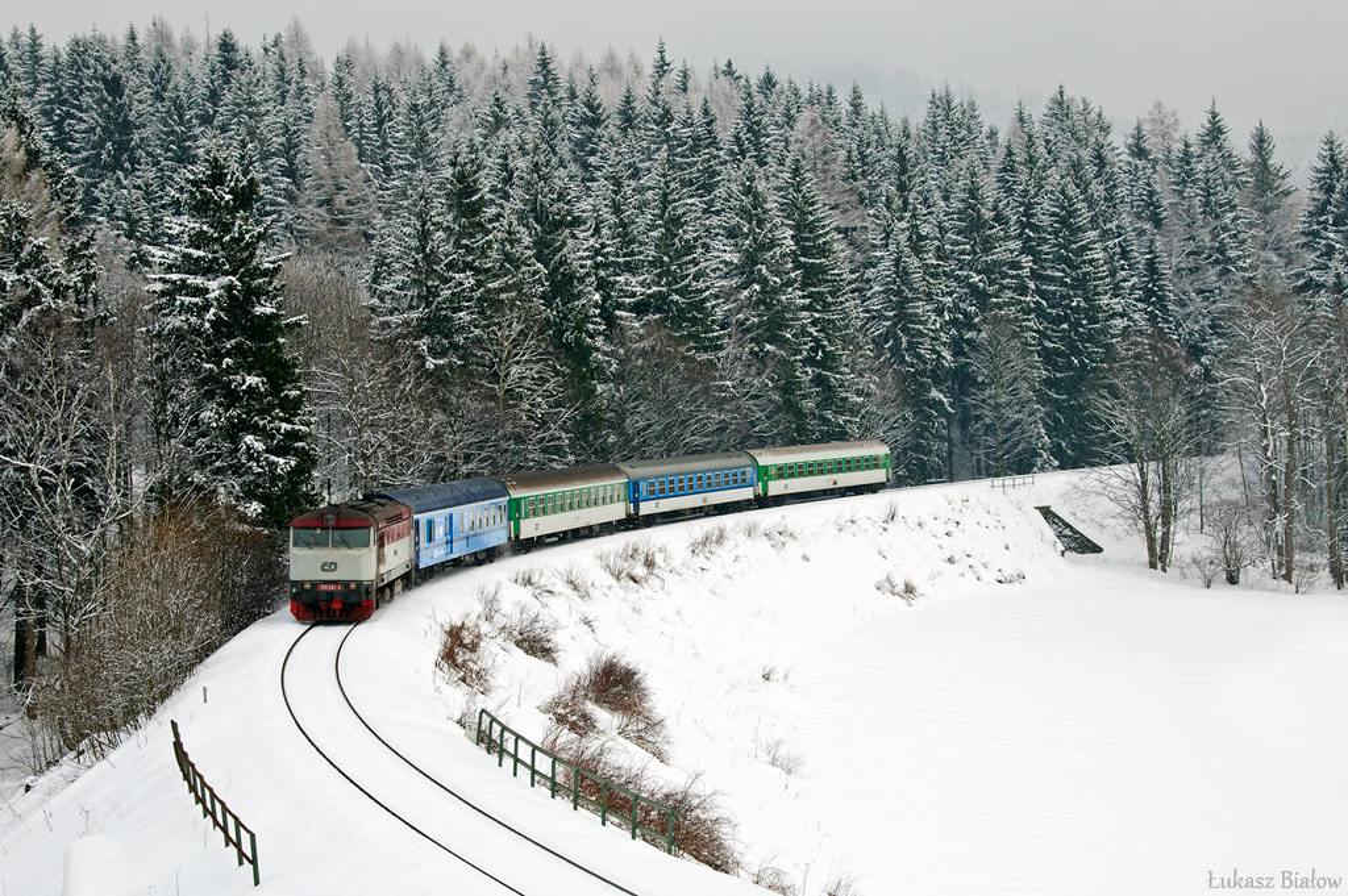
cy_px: 448
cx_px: 674
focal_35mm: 66
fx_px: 2469
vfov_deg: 20.6
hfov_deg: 30.5
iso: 200
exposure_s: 1/320
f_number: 8
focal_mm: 44
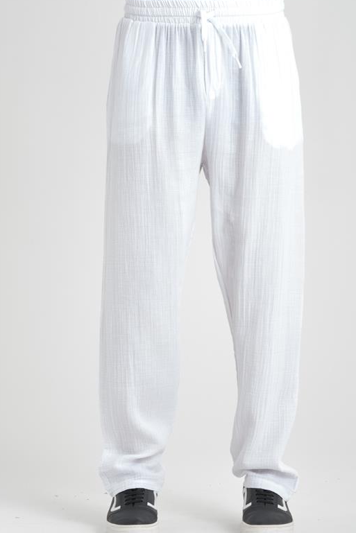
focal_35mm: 103
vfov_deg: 19.8
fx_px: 1527
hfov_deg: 13.3
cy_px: 257
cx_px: 193
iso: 125
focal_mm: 58.6
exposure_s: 1/125
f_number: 11
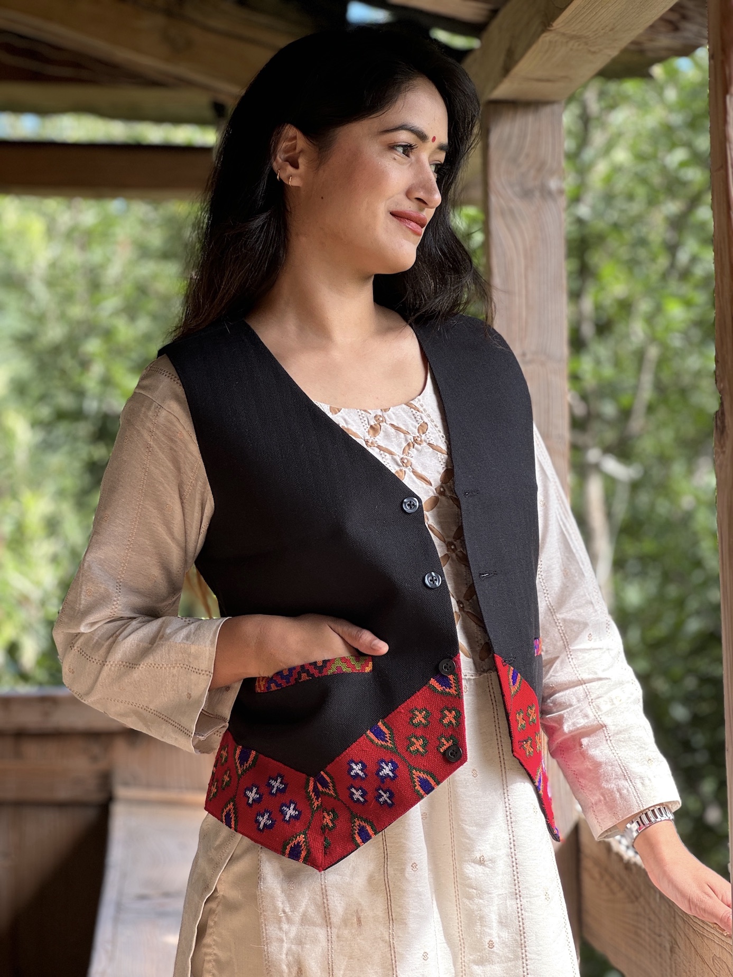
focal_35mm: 77
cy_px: 488
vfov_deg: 25.3
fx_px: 2174
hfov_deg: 19.1
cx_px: 366
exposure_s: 1/99
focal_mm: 9
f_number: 2.8
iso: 32
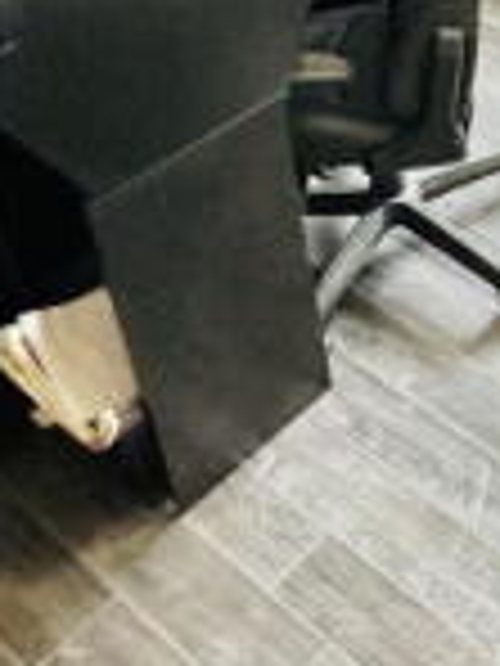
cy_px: -65
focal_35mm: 55
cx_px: 723
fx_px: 1059
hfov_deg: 22.4
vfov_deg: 31.1
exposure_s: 1/50
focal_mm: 2.22
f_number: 2.2
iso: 320
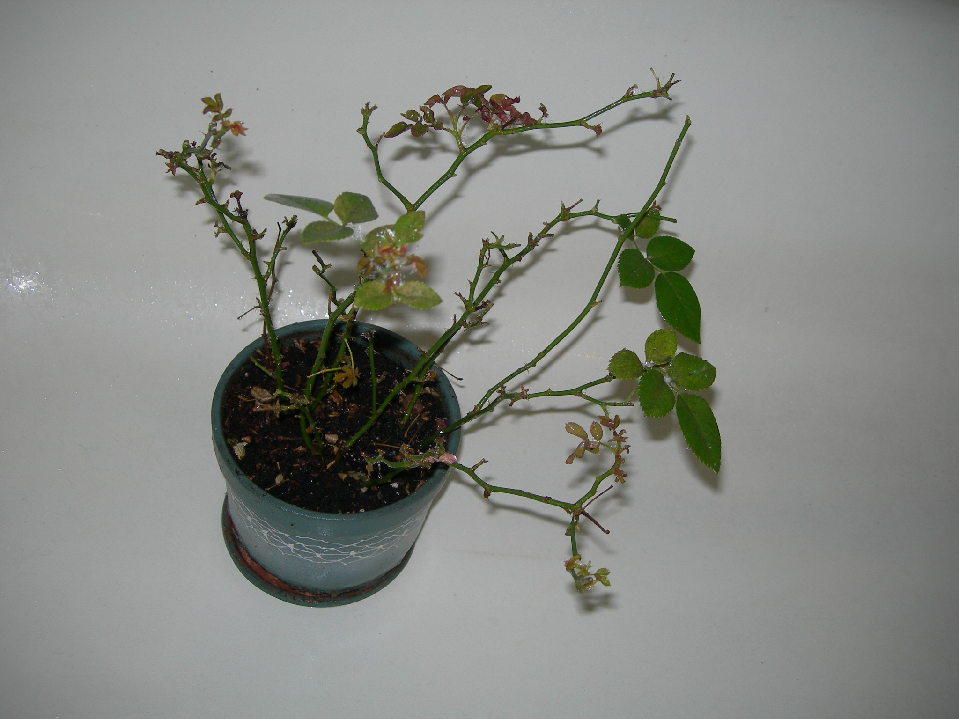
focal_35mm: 38
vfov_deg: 37.7
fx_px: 1053
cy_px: 360
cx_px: 480
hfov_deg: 49.0
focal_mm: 7.8
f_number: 2.8
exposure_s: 1/60.1
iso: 50
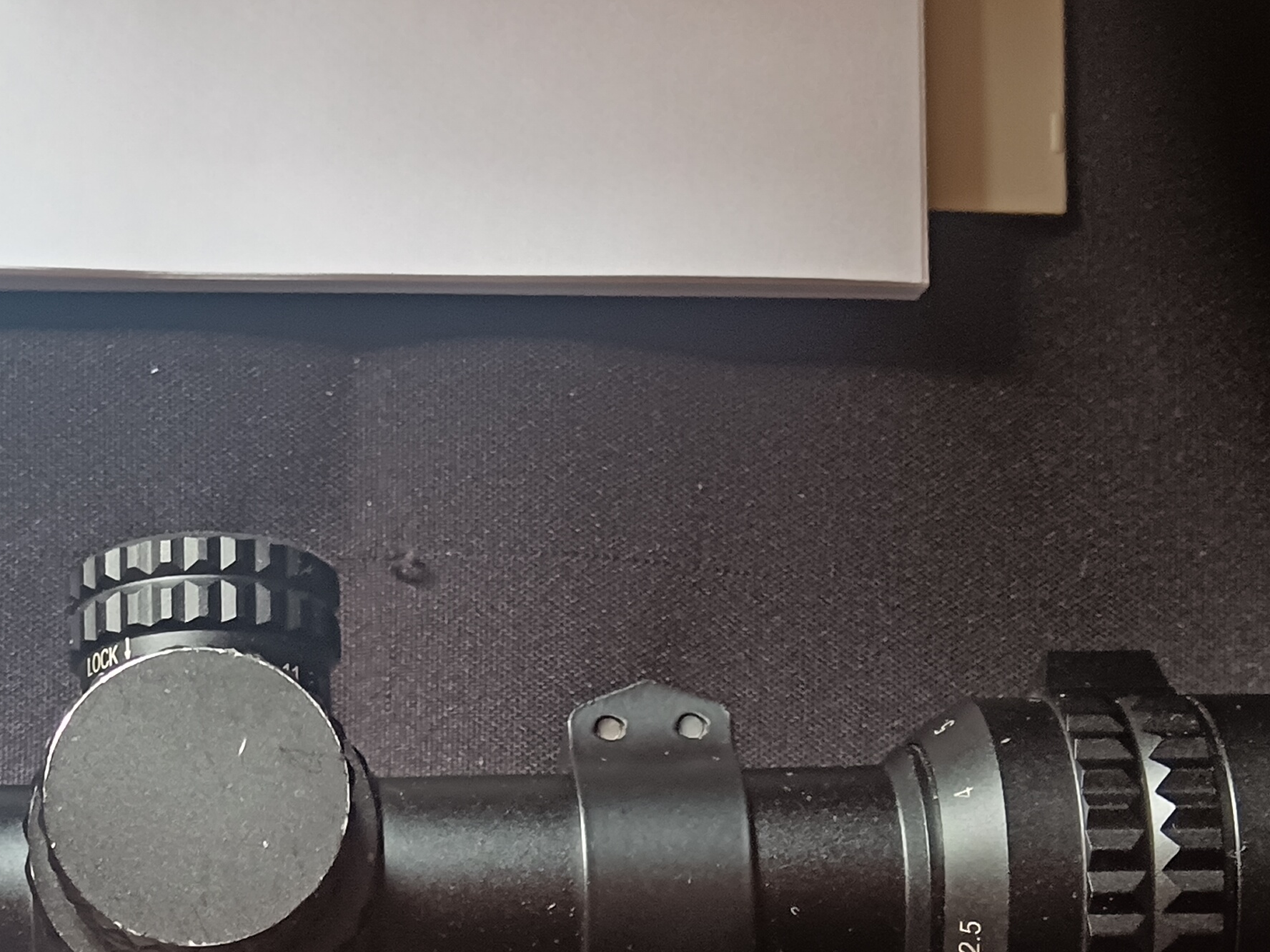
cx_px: 229
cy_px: 1181
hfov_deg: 21.9
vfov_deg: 16.0
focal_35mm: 88
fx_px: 3229
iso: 950
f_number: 1.9
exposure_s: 1/50
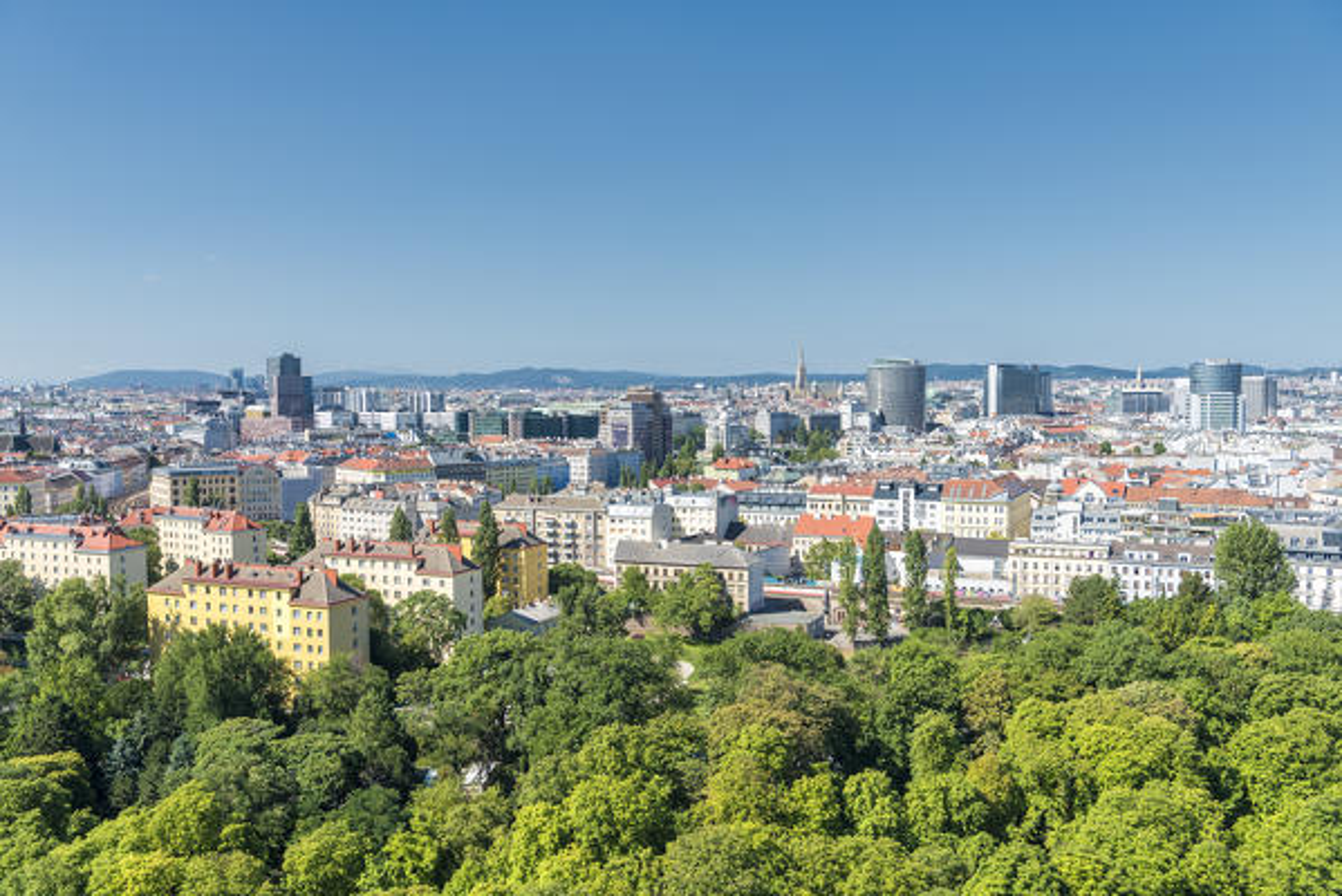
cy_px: 448
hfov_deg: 58.7
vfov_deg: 41.2
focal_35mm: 32
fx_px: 1193
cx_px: 671
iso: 200
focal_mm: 32
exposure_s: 1/250
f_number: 9
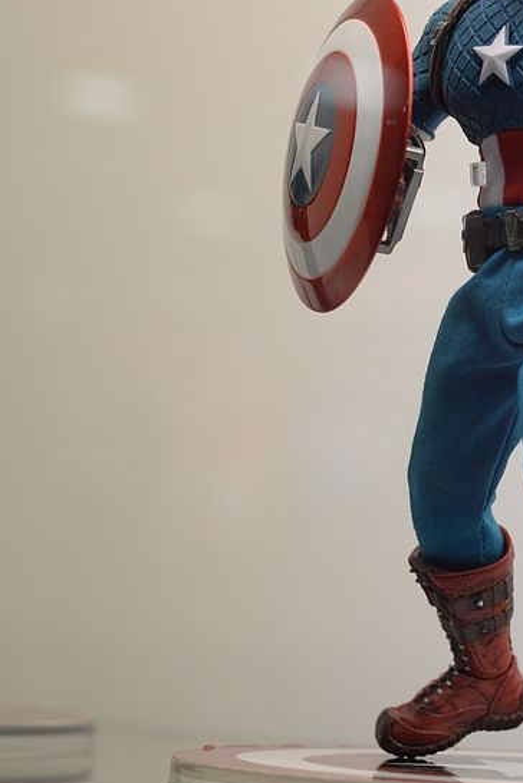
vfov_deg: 18.5
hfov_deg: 12.3
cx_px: 540
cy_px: 251
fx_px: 2394
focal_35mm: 110
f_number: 5.6
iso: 1600
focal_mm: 50
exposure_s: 1/250
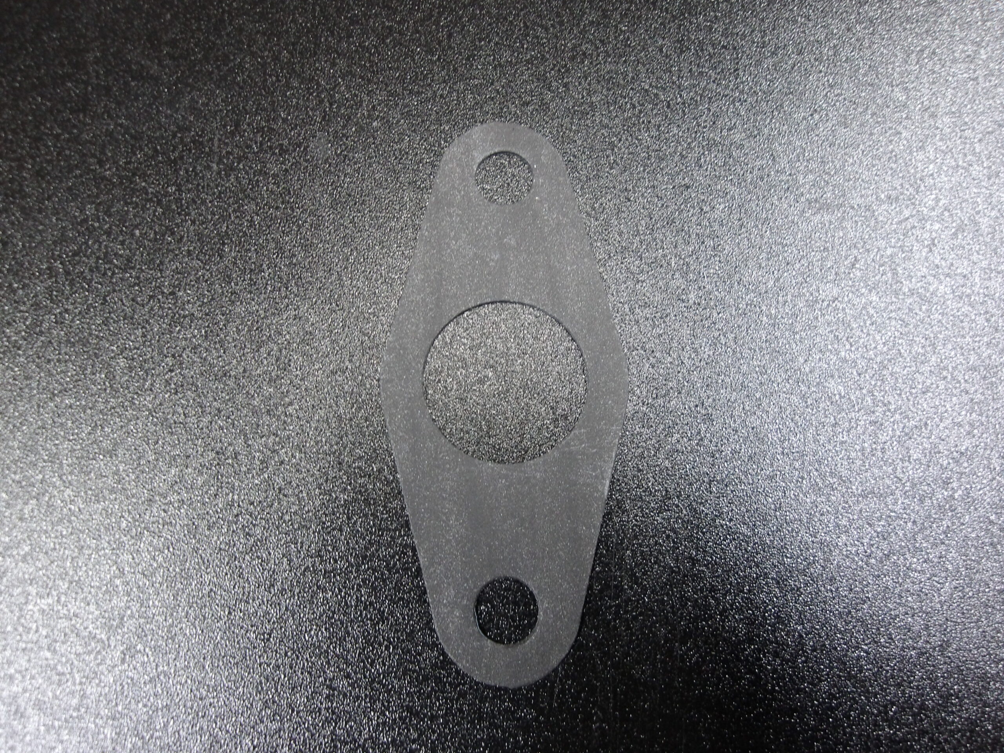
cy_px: 376
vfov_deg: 51.4
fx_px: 783
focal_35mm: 27
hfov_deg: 65.3
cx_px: 502
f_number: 3
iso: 426
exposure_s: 1/15
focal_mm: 4.9
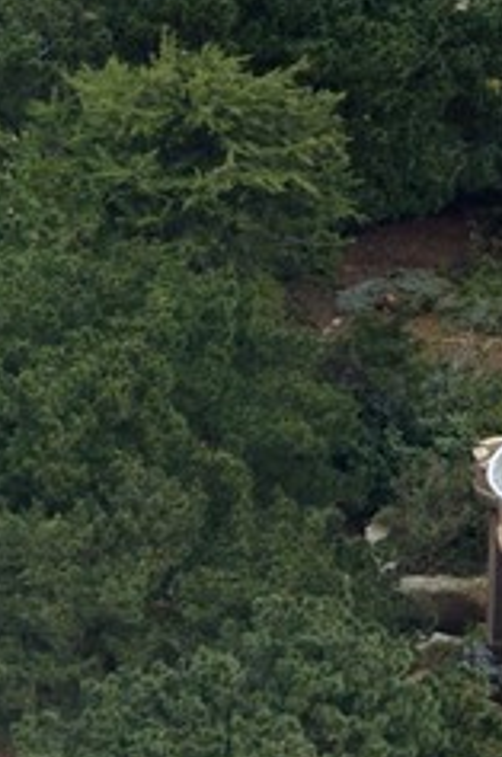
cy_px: 856
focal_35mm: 946
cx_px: 1628
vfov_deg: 2.2
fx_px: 19873
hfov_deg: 1.4
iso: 800
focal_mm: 140
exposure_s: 1/800
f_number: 7.1
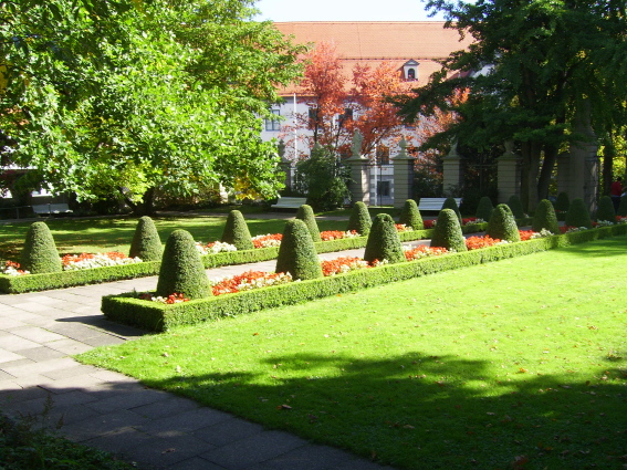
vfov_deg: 37.7
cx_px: 314
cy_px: 235
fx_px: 688
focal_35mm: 38
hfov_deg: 49.0
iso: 50
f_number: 5.7
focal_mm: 7.8
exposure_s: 1/100
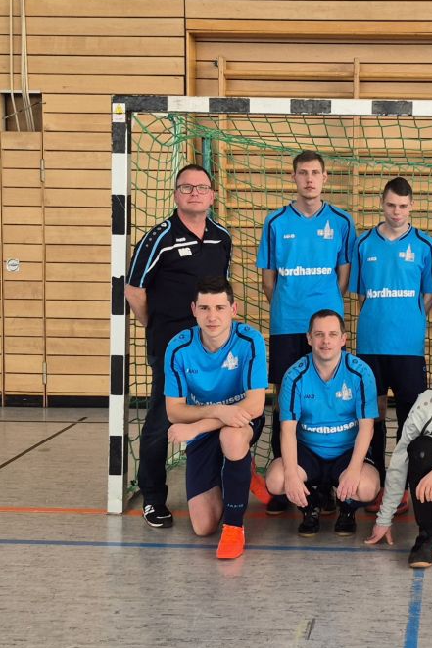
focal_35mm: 37
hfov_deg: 32.8
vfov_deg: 51.8
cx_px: 438
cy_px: 362
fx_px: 666
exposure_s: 1/182
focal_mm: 5.4
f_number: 1.8
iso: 40
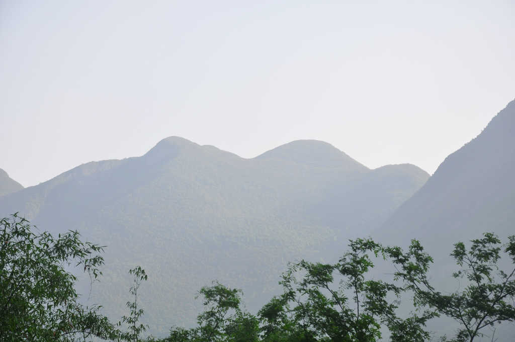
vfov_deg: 11.4
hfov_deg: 17.1
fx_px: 1714
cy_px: 171
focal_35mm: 120
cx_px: 258
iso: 200
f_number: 9
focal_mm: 80
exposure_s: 1/320
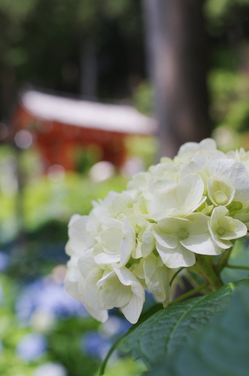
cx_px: 127
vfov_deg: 36.9
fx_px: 562
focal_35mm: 54
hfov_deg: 25.0
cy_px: 187
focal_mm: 35
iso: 400
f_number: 5.6
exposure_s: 1/1000
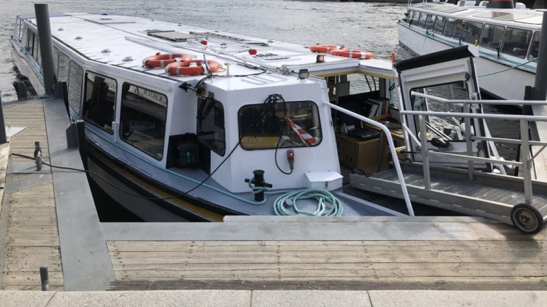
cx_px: 277
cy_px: 104
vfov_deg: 37.4
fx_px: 450
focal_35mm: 31
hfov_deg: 62.6
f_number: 1.8
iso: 20
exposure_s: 1/1656
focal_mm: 4
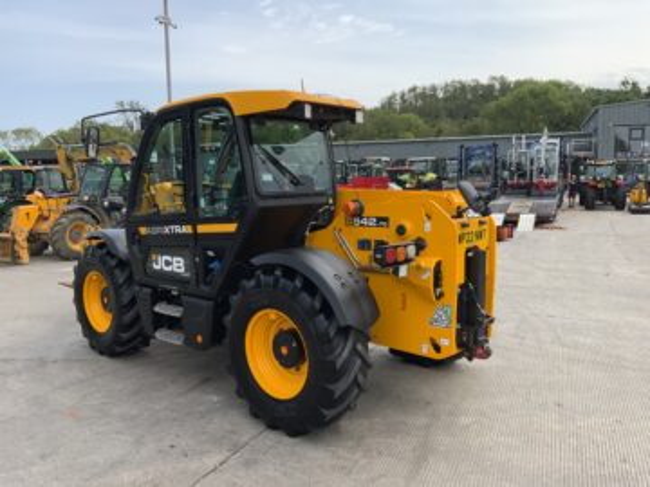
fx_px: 545
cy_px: 244
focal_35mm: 29
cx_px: 325
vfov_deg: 48.2
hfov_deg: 61.7
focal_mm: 3
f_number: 1.8
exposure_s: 1/978
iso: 16
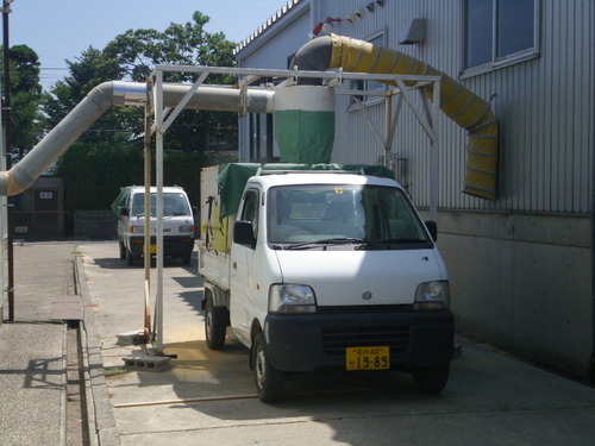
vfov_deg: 28.6
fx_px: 877
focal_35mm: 51
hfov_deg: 37.5
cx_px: 298
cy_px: 223
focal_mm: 9.1
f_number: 5.3
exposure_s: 1/320
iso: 64
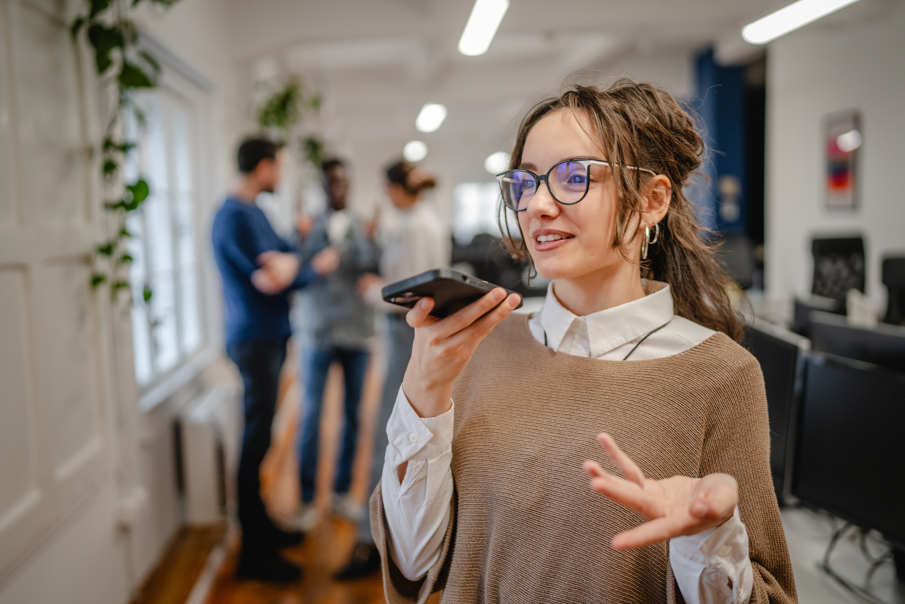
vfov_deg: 37.9
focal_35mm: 35
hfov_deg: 54.4
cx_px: 452
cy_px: 302
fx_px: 880
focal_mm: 35
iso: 800
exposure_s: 1/640
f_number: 1.6
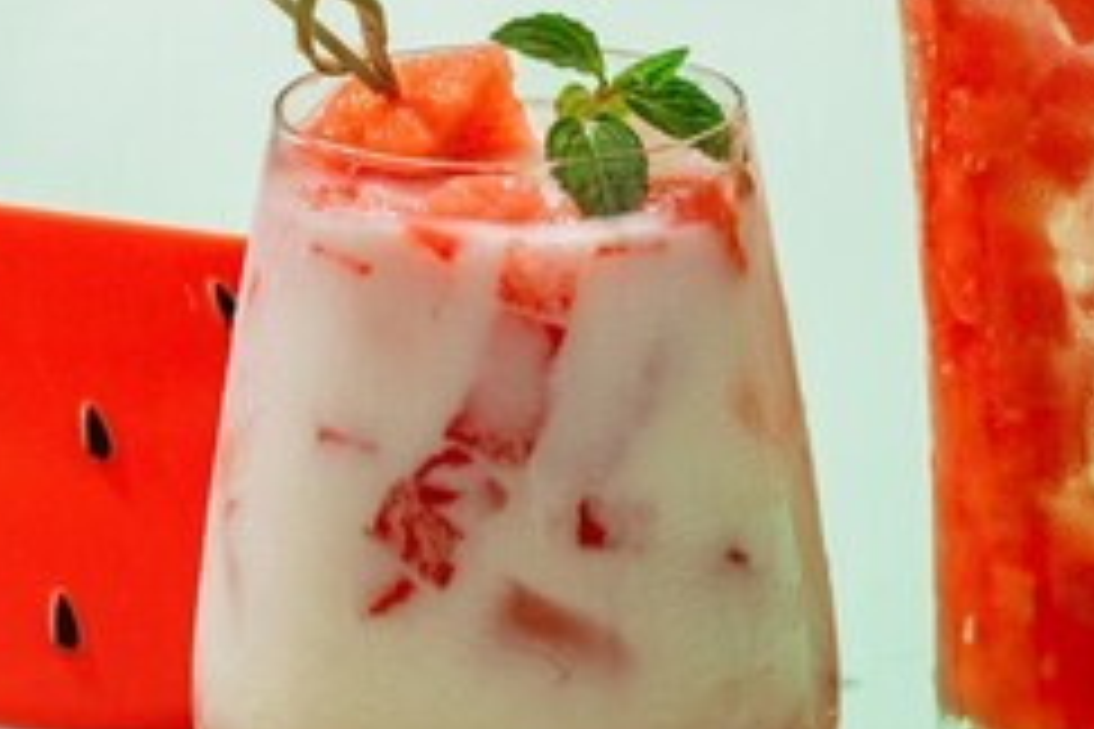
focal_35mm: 506
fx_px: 15376
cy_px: -76
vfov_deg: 2.7
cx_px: 288
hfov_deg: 4.1
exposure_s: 1/125
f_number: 10
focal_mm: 128
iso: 400
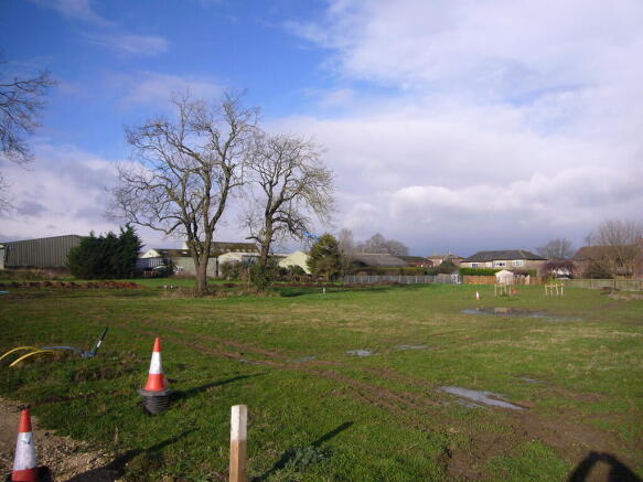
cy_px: 241
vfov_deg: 49.7
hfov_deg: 63.5
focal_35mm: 28
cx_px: 322
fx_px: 520
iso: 80
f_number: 5.6
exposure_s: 1/500
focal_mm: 4.6
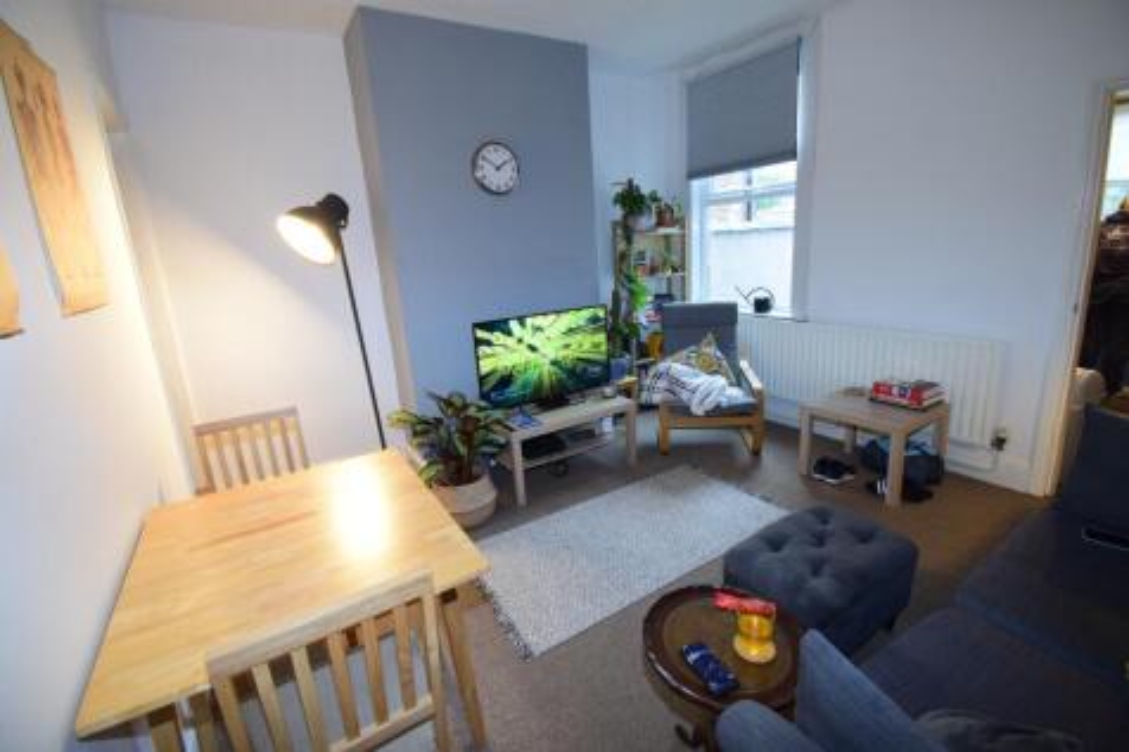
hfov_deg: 100.4
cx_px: 564
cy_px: 376
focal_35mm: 15
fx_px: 470
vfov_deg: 77.3
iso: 1250
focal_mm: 10
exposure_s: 1/15
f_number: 6.3
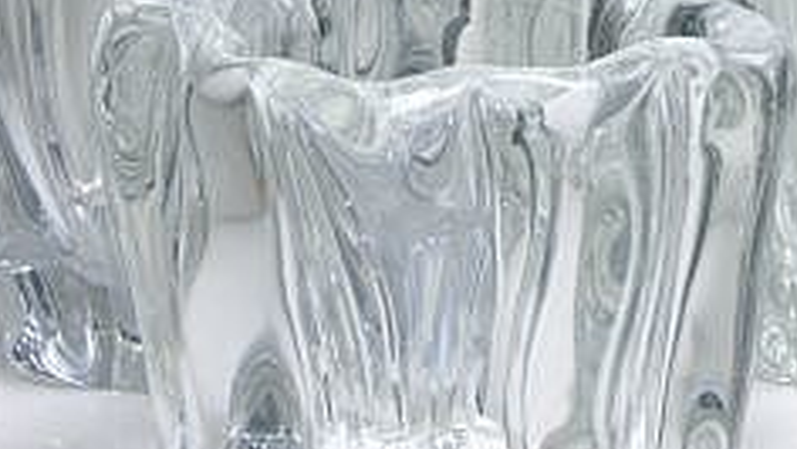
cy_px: 39
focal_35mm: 164
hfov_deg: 13.0
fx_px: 3472
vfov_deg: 7.4
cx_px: 638
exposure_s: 1/13
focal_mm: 45
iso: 400
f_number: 9
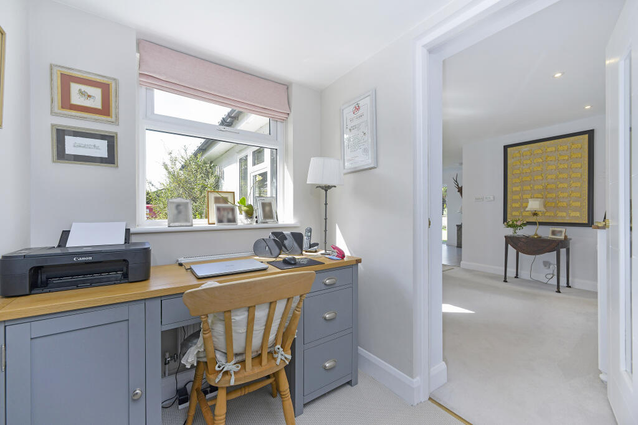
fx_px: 248
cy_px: 212
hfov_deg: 104.2
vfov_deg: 81.2
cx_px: 319
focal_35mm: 14
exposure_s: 1/250
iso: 400
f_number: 7.1
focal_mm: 14
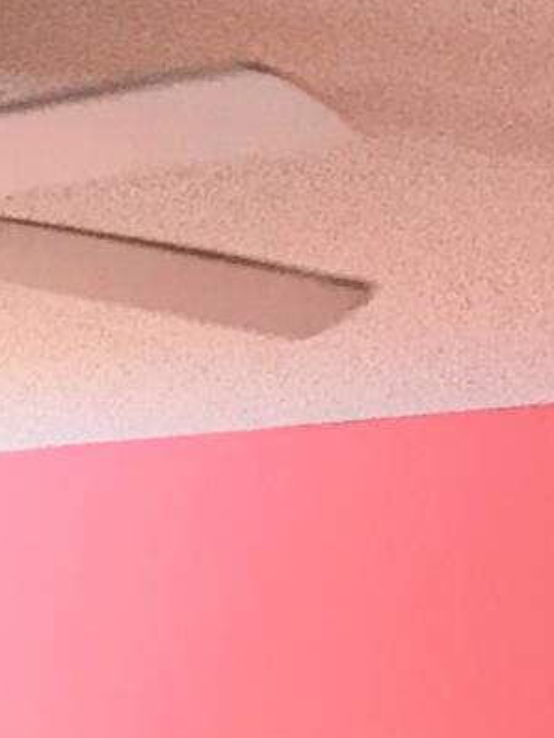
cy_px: 1487
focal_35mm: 141
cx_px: 258
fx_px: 3007
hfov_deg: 10.5
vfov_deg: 12.3
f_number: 1.8
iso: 40
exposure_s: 1/30
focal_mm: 3.99
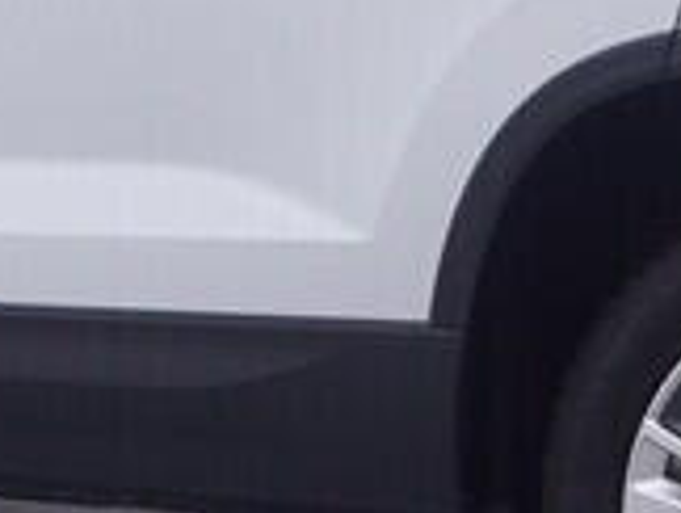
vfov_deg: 7.7
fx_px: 3788
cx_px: 71
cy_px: 21
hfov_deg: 10.2
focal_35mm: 192
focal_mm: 15
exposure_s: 1/80
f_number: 5
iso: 200
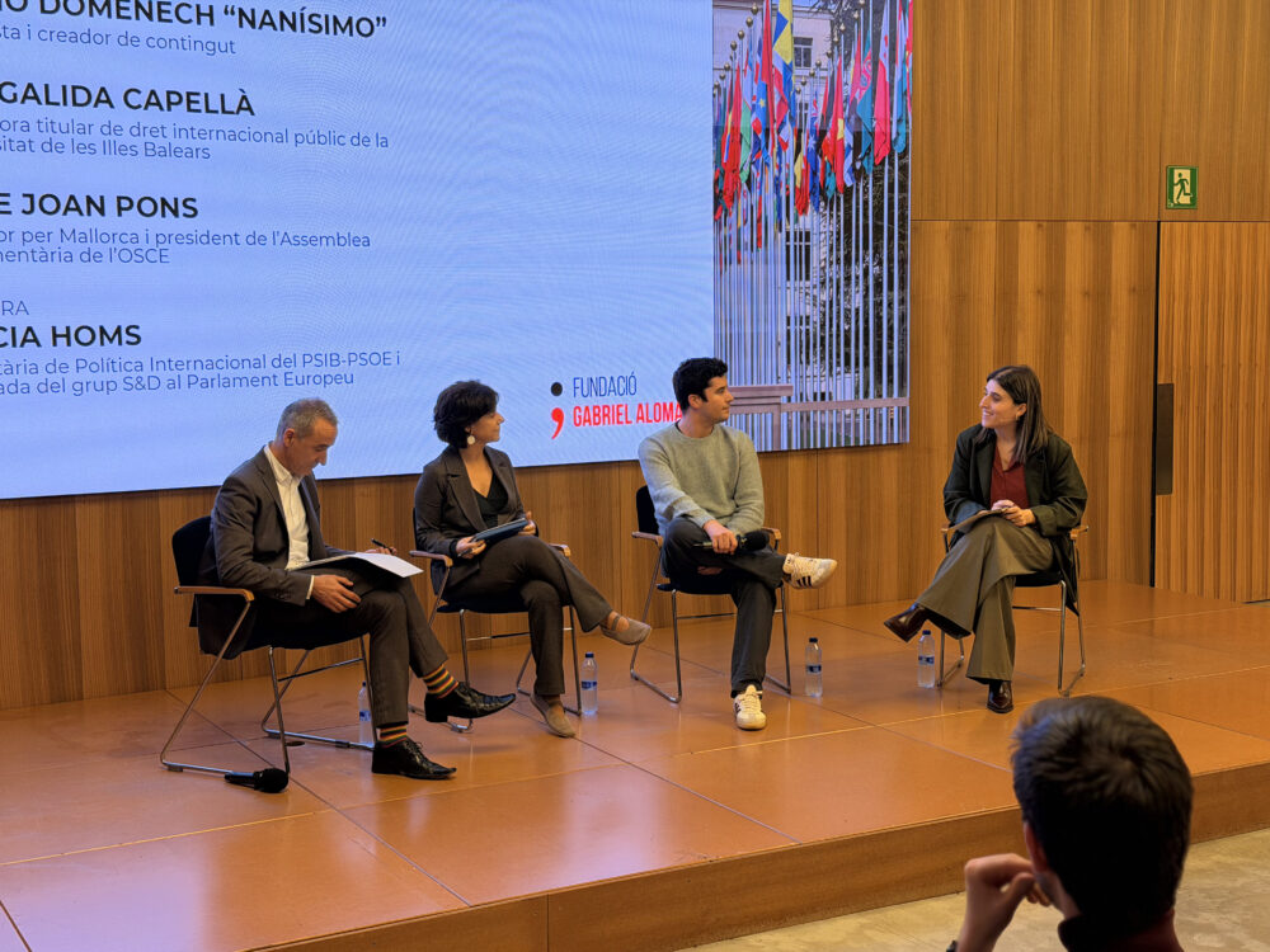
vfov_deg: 30.3
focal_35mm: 48
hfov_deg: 39.7
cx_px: 635
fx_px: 1761
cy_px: 476
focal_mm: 6.76
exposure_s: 1/121
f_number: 1.78
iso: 64
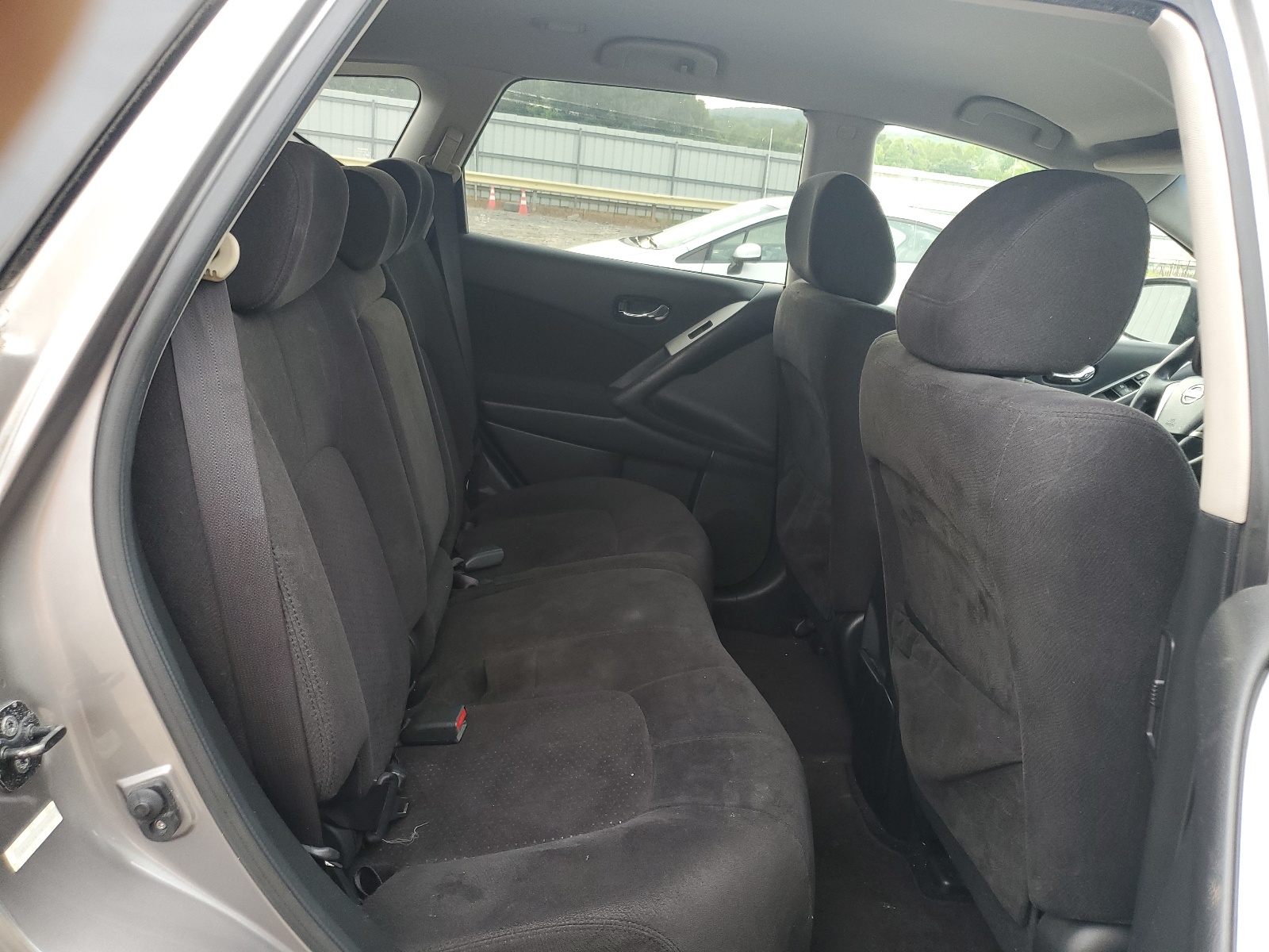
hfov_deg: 67.3
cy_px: 476
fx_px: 953
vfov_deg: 53.1
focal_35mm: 26
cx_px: 634
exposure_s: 1/120
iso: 88
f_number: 1.5
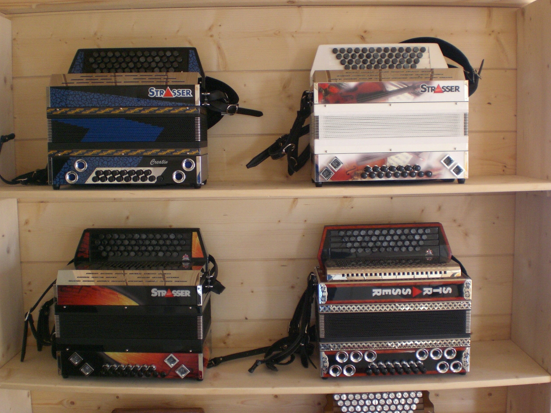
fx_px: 621
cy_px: 206
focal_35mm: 39
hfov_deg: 47.9
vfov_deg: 36.8
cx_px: 277
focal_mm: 6.3
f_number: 3.1
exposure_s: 1/60
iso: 200
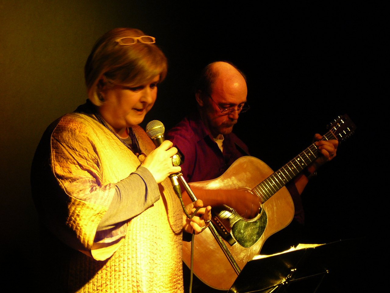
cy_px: 146
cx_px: 195
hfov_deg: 18.7
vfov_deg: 14.1
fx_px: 1183
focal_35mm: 105
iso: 200
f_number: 3.9
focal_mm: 15.6
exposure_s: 1/8
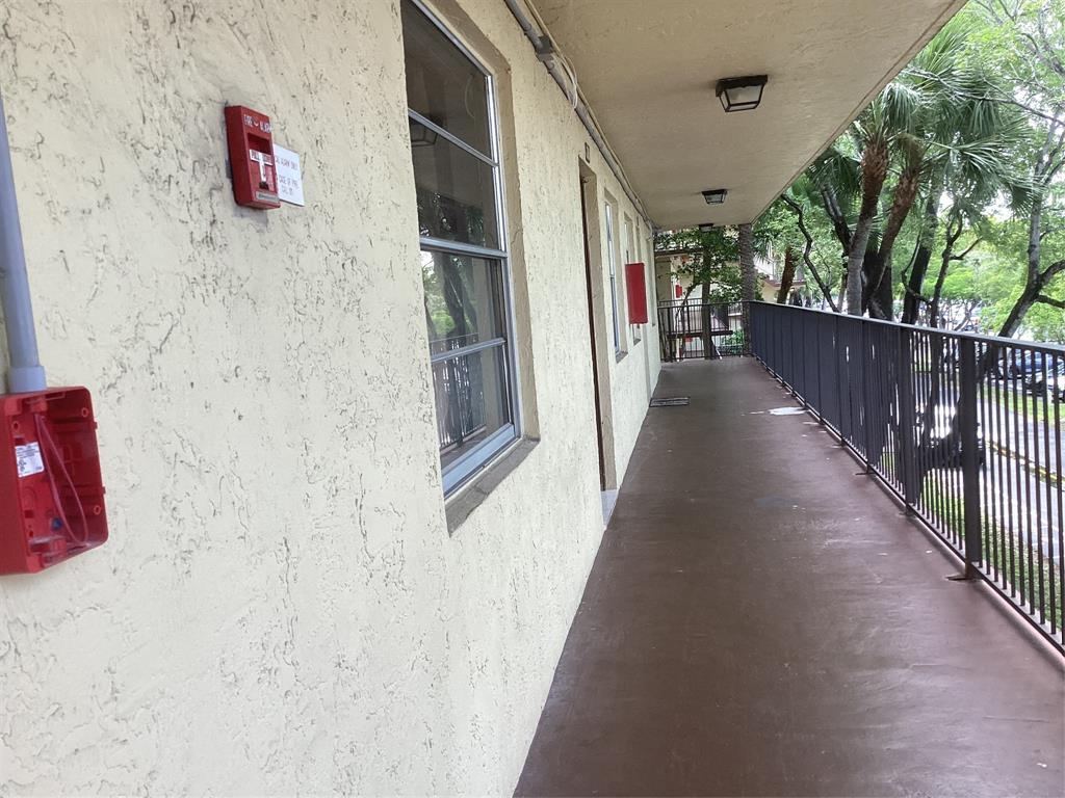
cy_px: 399
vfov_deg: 45.4
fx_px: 954
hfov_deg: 58.4
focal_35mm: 31
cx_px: 532
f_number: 2.4
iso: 50
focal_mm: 3.3
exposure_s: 1/120
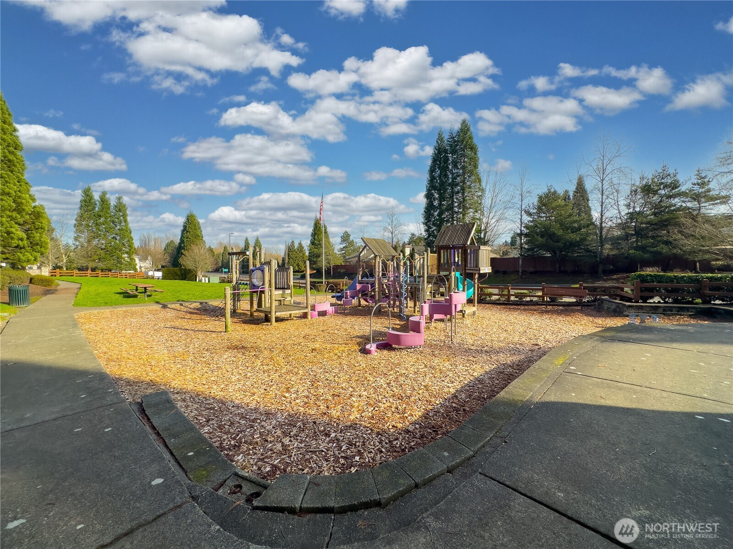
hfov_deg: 102.1
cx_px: 366
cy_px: 274
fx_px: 296
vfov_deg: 85.7
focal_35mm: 14
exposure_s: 1/1400
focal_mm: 2.22
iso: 40
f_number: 2.2
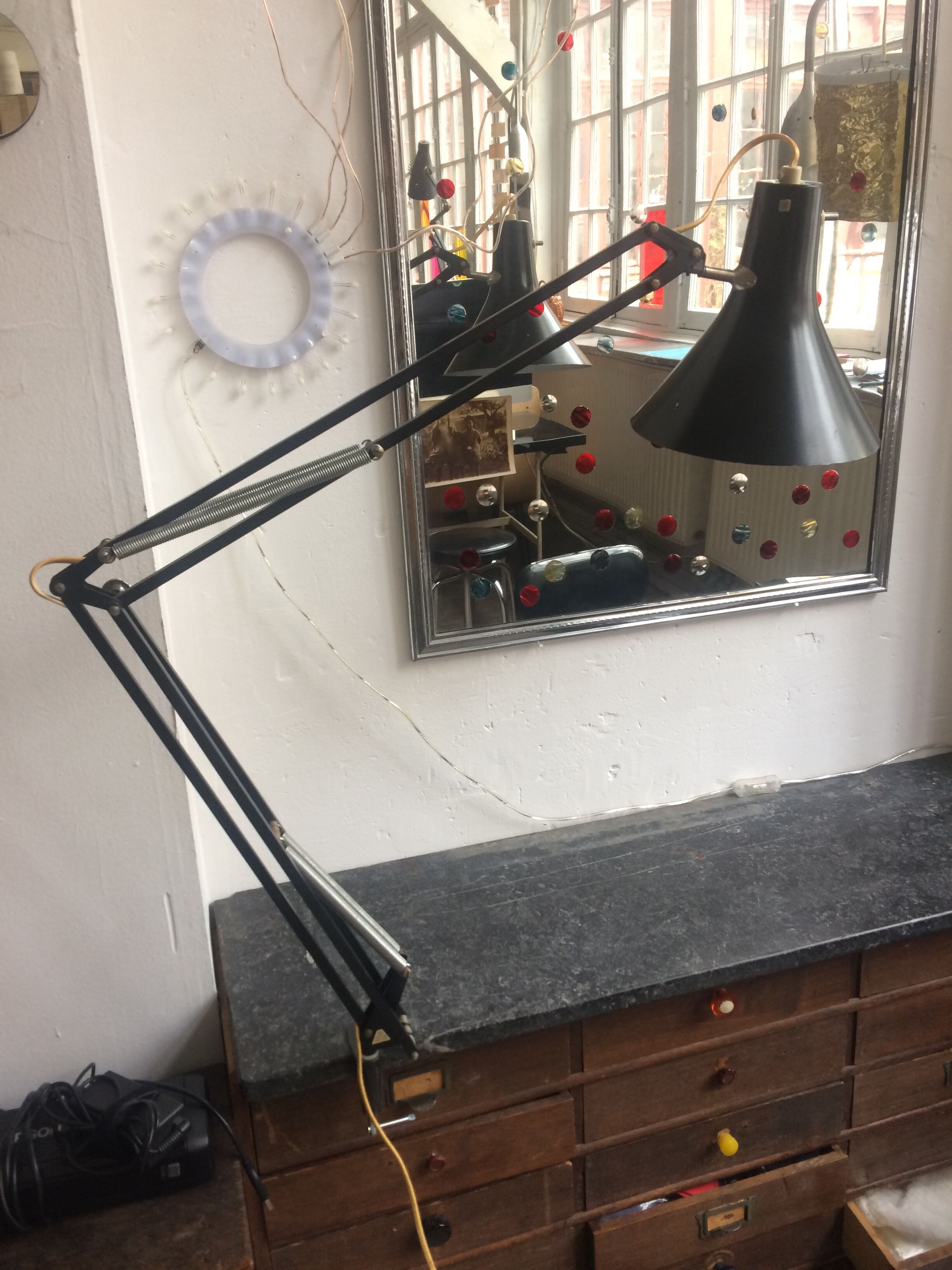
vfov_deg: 61.7
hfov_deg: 48.2
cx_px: 476
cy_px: 635
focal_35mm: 29
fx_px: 1063
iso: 50
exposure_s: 1/33
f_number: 2.2
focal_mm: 4.15
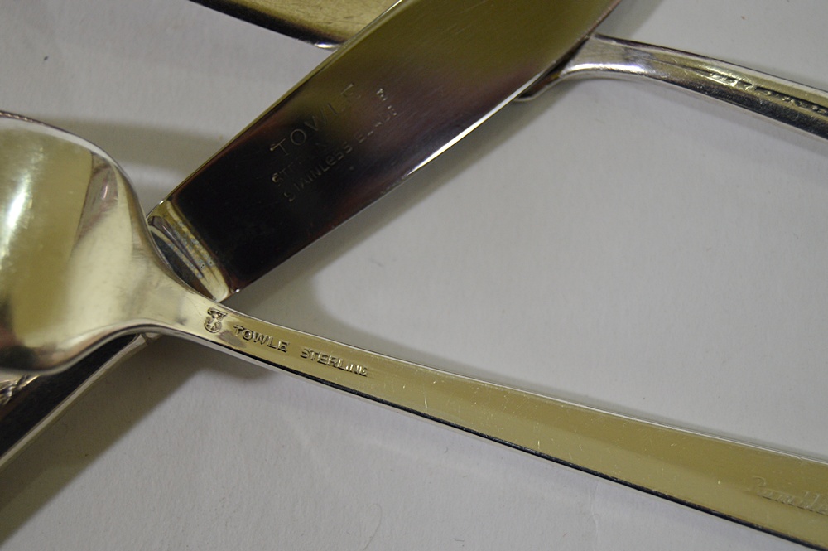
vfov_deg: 19.7
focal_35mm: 69
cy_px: 276
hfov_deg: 29.3
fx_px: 1586
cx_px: 414
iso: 560
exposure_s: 1/60
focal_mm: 46
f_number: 5.3
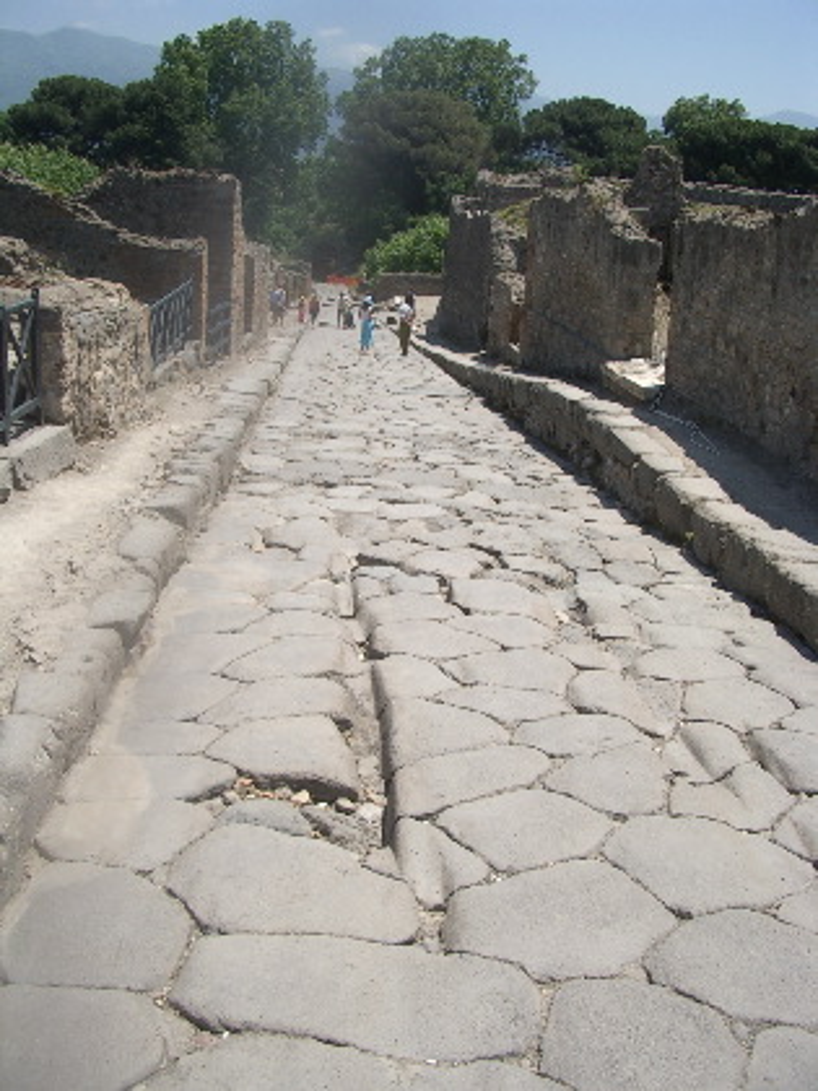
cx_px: 409
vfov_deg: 52.6
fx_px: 1103
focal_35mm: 35
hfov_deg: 40.7
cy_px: 546
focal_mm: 5.8
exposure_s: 1/640
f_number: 4.3
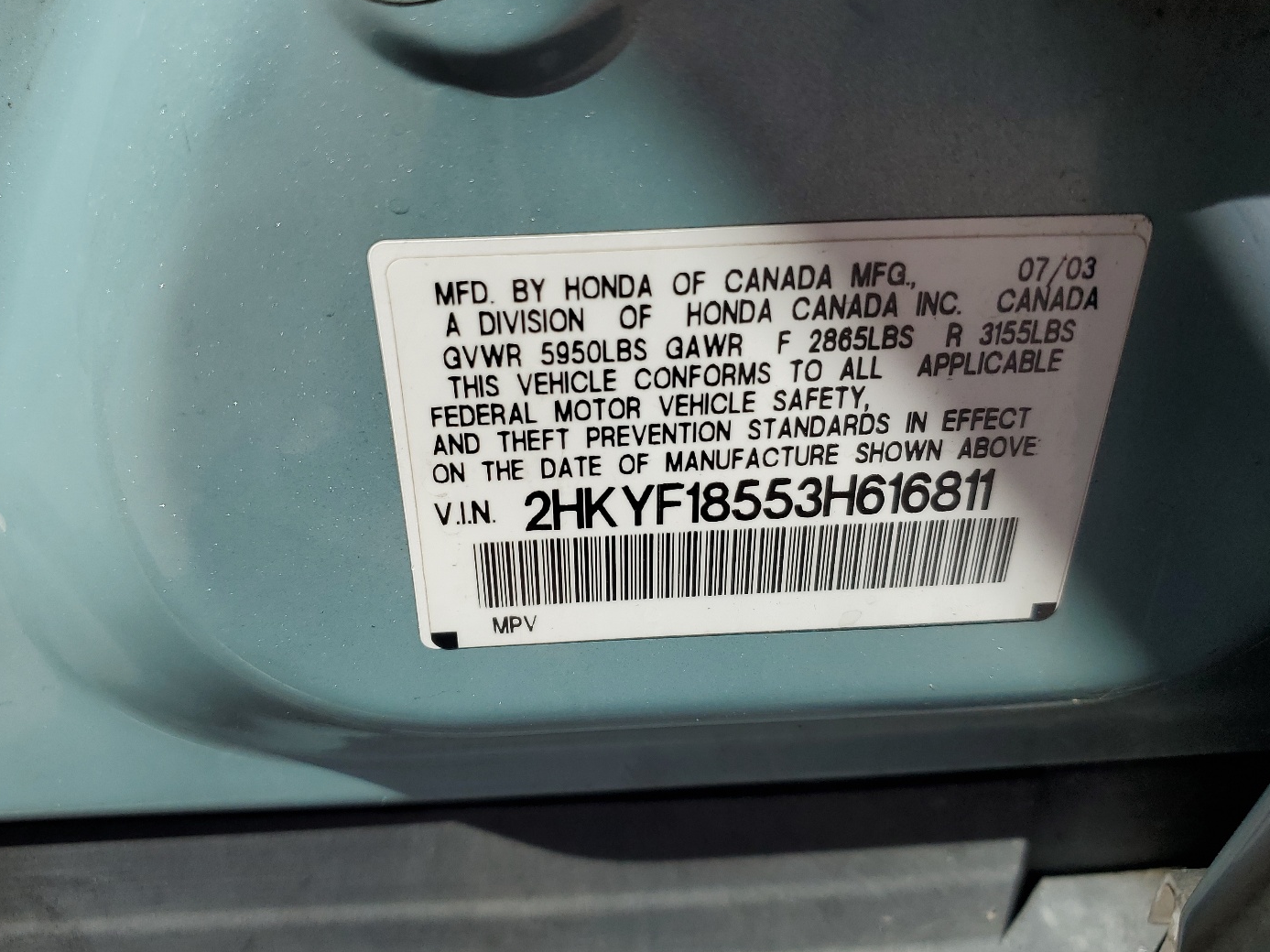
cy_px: 470
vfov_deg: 46.8
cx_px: 635
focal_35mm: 30
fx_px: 1101
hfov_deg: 60.0
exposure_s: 1/2500
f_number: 1.5
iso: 50
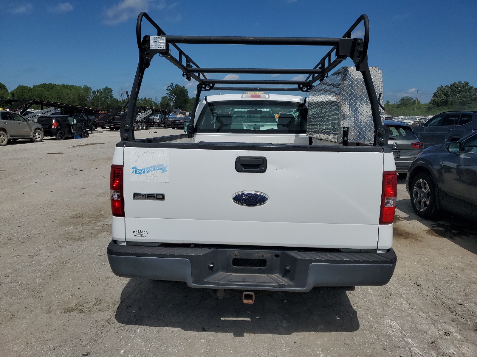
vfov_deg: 53.1
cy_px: 178
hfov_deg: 67.3
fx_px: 358
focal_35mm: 26
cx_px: 238
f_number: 1.5
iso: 53
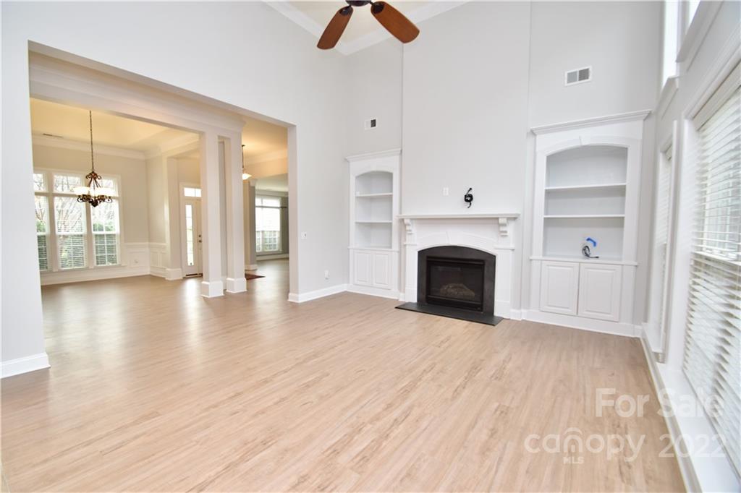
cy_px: 246
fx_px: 309
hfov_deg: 100.4
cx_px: 370
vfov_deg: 77.3
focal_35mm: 15
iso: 400
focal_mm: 10
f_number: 6.3
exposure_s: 1/60
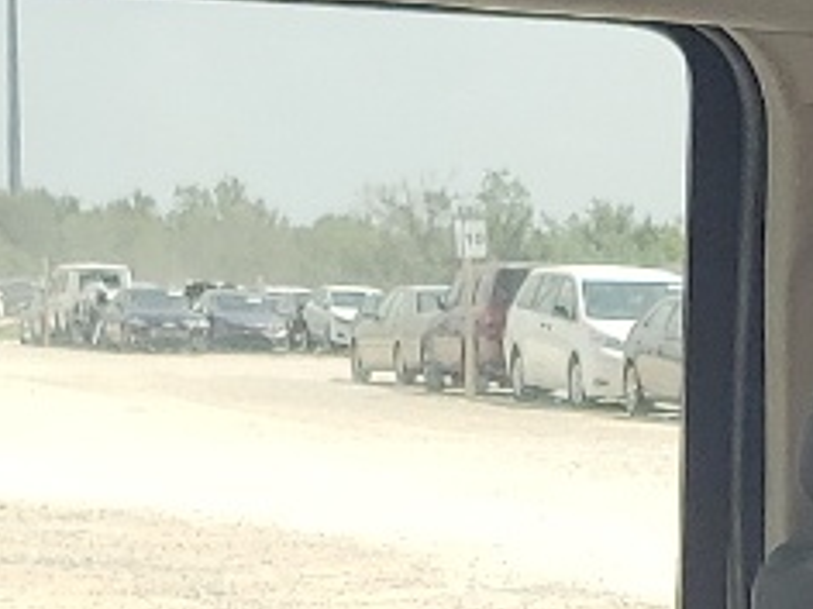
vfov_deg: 7.9
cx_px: 713
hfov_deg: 11.2
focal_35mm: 176
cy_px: 1435
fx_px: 4134
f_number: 1.5
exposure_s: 1/385
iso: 50
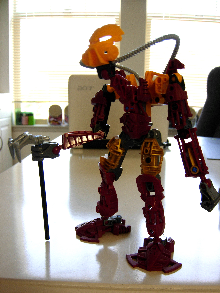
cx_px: 110
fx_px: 305
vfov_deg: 51.4
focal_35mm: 36
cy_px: 146
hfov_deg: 39.7
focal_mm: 7.5
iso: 50
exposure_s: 1/21.9
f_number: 3
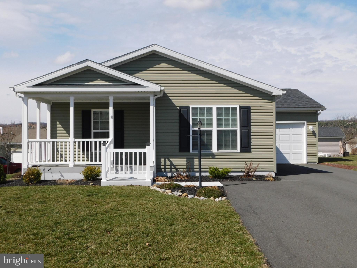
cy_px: 134
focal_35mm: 36
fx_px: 371
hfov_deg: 51.4
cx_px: 178
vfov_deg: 39.7
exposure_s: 1/500
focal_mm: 6.3
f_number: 7
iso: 125
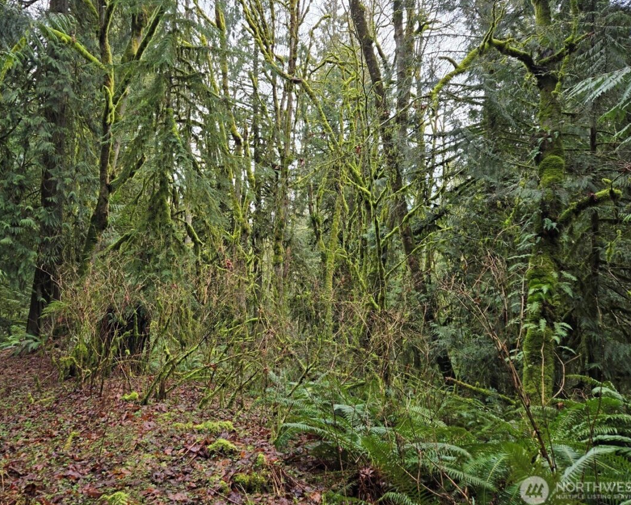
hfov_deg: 58.0
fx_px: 560
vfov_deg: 48.1
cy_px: 195
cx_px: 235
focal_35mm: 30
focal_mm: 5.4
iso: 40
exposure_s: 1/180
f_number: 1.8
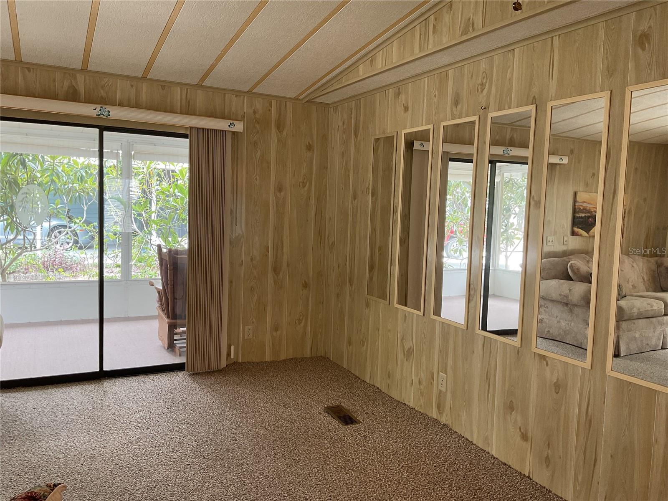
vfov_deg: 48.2
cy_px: 250
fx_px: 560
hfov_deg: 61.7
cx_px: 334
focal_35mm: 29
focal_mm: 3
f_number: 1.8
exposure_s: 1/60
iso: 64
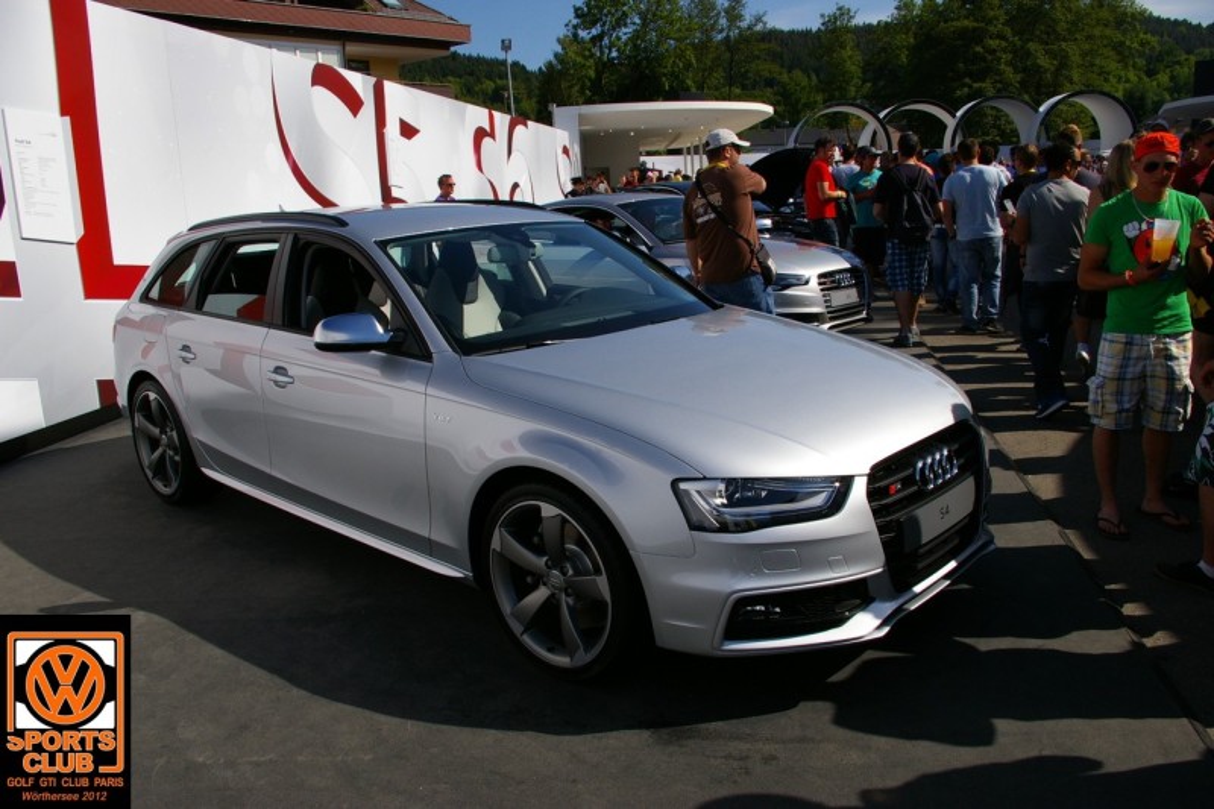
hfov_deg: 61.9
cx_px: 607
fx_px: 1011
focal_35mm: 30
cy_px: 404
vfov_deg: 43.6
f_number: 11
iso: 200
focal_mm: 20
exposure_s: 1/250
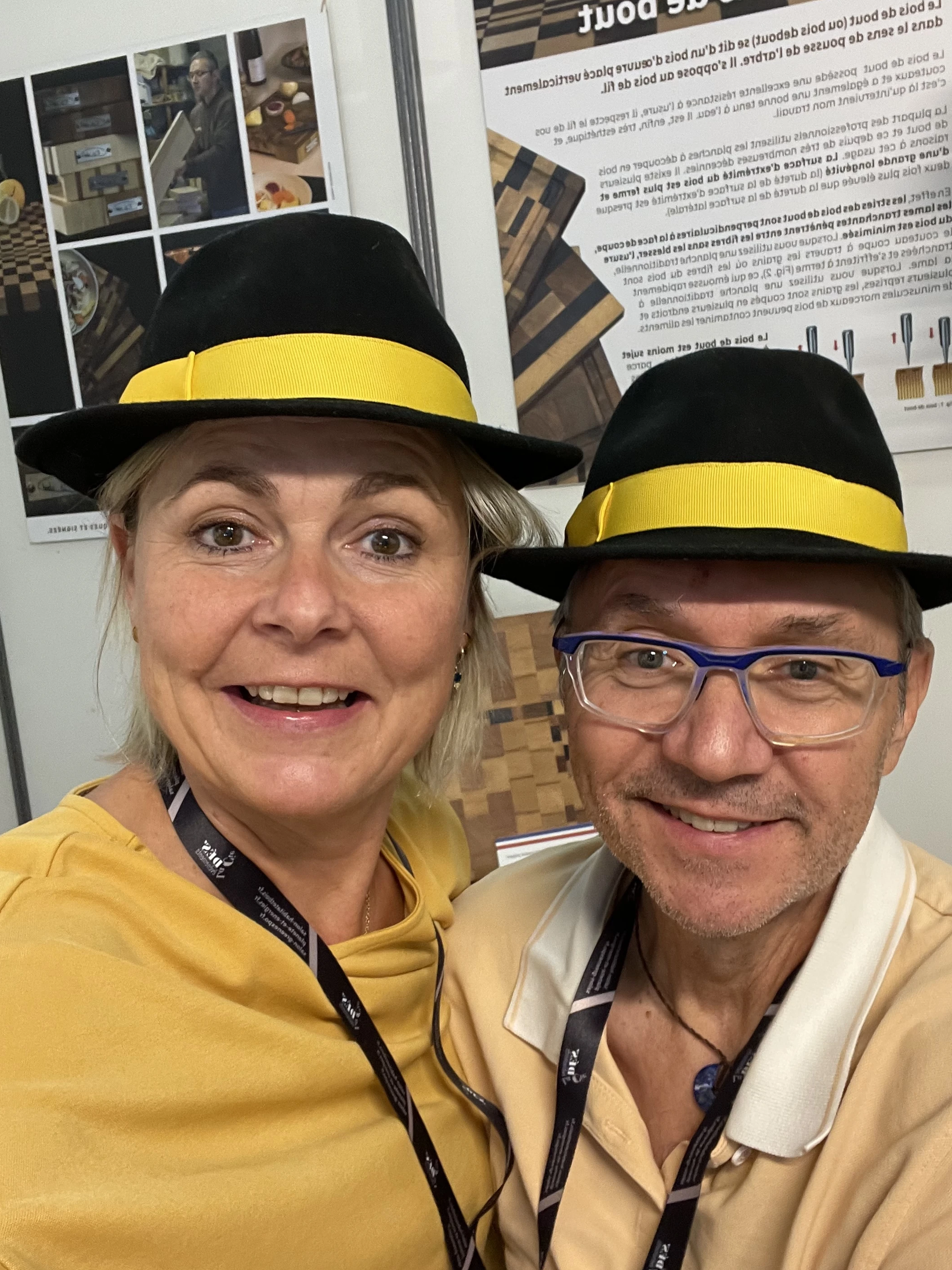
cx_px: 522
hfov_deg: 42.9
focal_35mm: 33
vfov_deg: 55.3
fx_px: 1210
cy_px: 604
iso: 250
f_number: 2.2
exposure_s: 1/50
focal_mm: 2.7
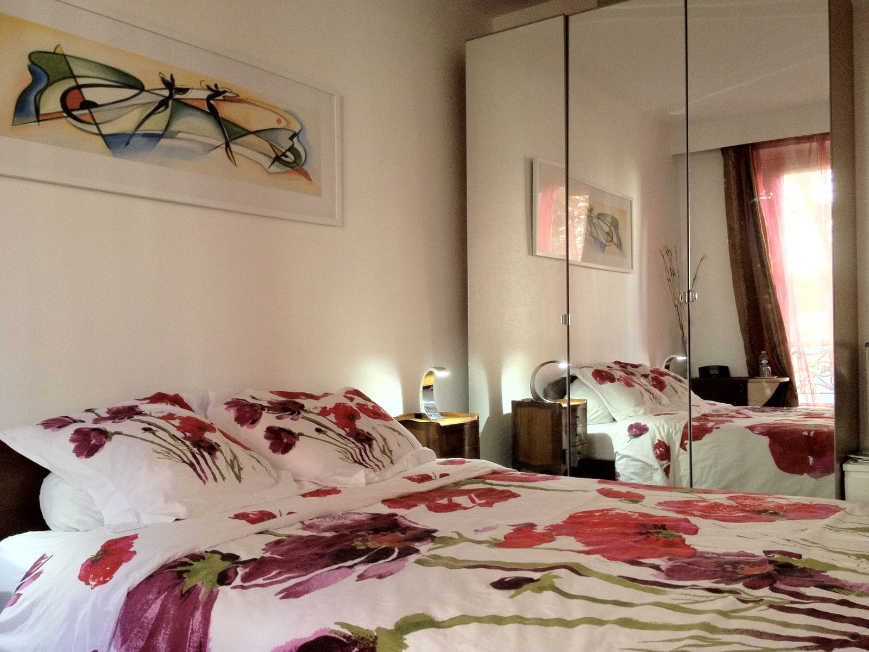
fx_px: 879
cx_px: 434
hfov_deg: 52.6
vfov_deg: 40.7
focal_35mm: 35
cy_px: 326
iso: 250
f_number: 2.4
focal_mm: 4.28
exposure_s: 1/20
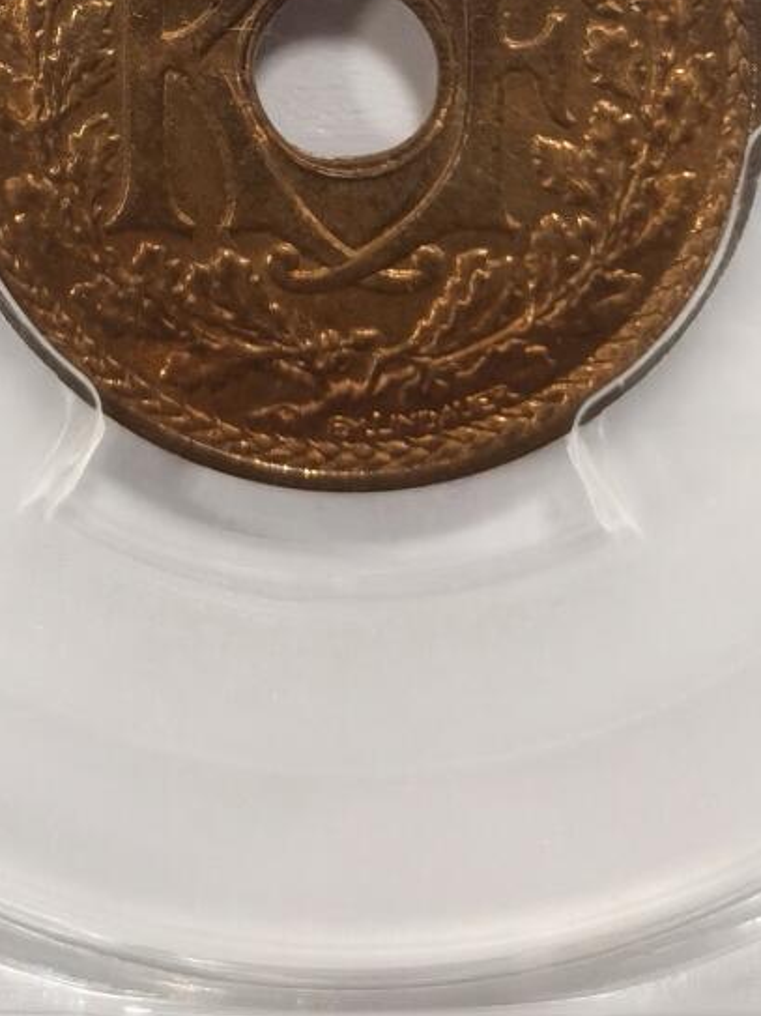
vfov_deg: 10.7
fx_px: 5249
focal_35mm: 179
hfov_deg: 8.3
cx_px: 348
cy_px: -412
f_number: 16
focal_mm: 5.56
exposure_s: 1/100
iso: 200
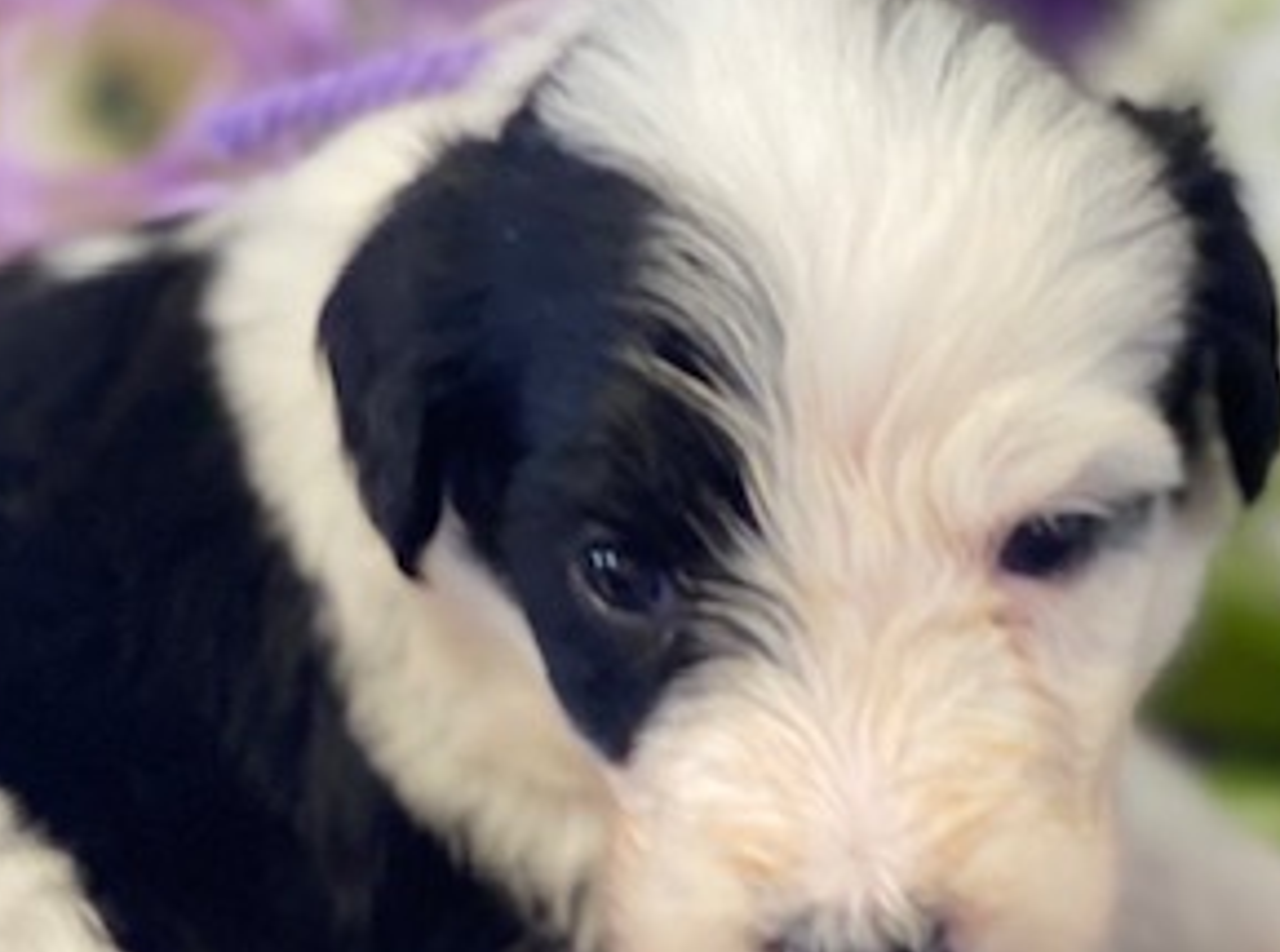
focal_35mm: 115
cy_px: 735
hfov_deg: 17.1
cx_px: 496
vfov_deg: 12.8
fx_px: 4240
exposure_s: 1/60
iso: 160
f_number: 2
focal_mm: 6
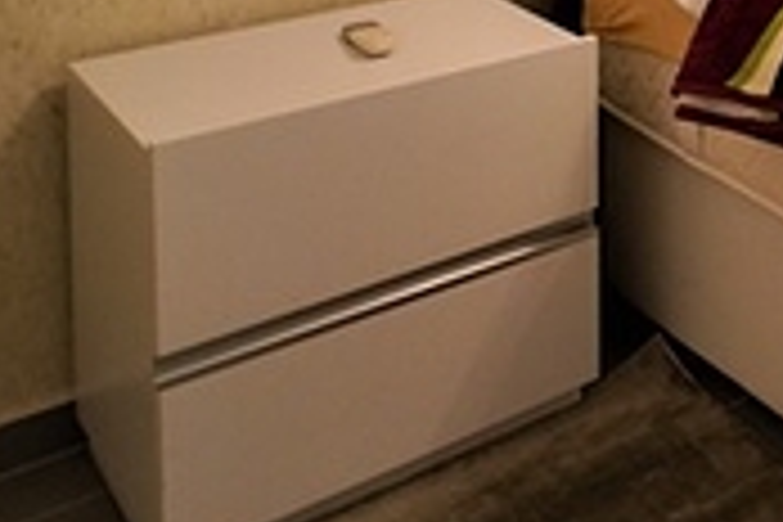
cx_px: 1296
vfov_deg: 19.6
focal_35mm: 58
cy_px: -306
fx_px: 1261
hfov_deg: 23.6
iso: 1600
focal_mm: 14
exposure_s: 1/160
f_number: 2.8
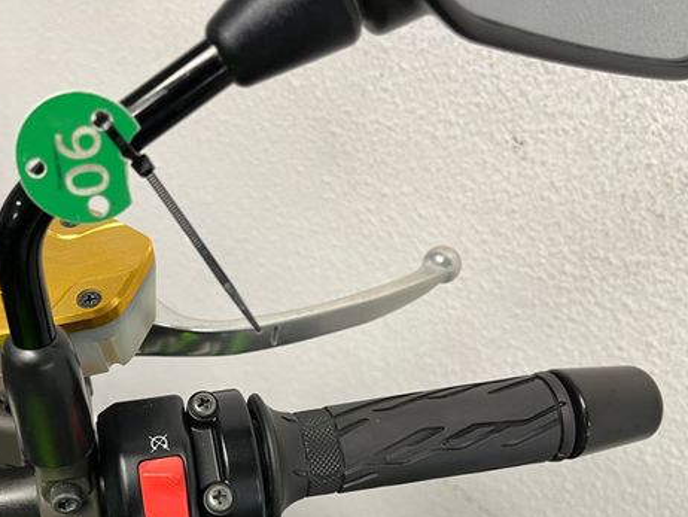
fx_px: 716
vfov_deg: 39.1
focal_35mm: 36
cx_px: 238
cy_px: 356
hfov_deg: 50.5
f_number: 1.6
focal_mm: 5.1
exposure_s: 1/50
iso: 80
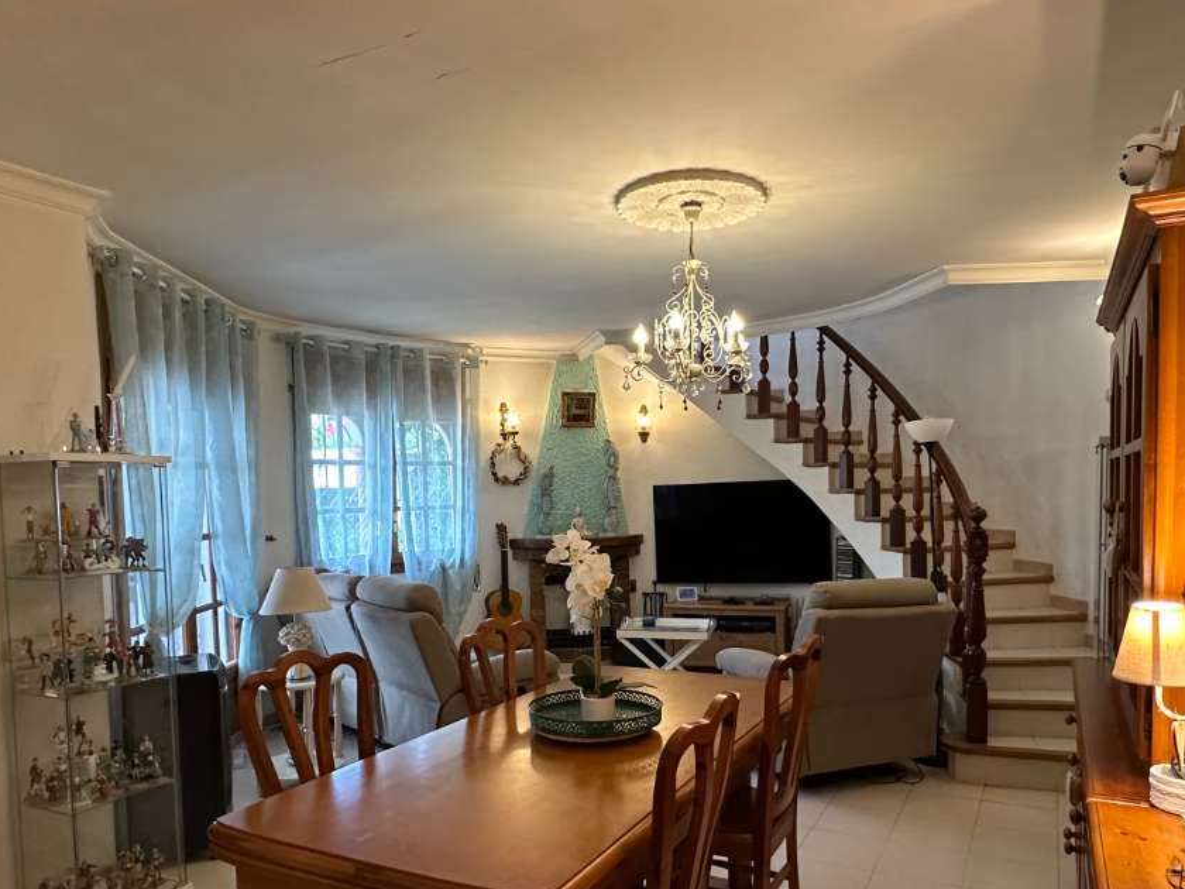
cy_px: 534
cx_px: 621
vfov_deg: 54.5
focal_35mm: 25
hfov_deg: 69.4
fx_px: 856
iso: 250
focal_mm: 2.22
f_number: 2.2
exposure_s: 1/100
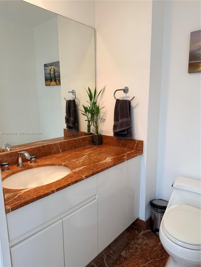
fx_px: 186
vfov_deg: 71.6
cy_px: 134
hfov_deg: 56.8
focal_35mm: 24
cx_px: 100
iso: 160
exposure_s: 1/60
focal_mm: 6.76
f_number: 1.78
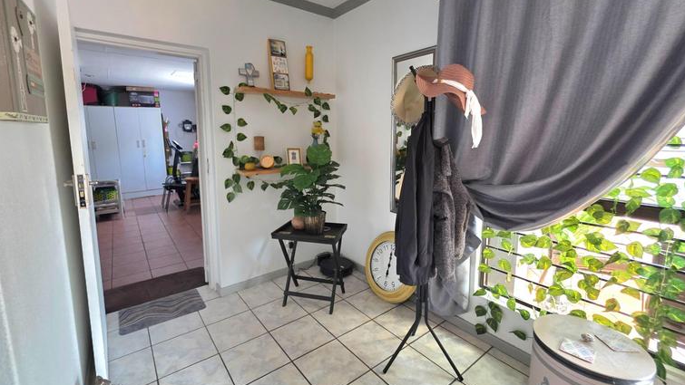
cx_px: 332
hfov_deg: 103.0
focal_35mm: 15
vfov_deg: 70.4
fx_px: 273
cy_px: 177
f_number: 1.9
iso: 250
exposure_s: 1/50.3
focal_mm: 2.2
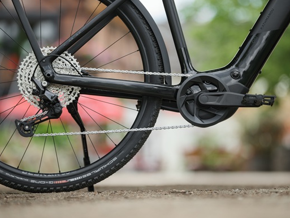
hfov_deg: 11.0
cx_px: 150
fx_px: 1508
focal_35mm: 180
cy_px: 110
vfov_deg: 8.3
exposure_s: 1/640
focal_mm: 160
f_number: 2.8
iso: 250
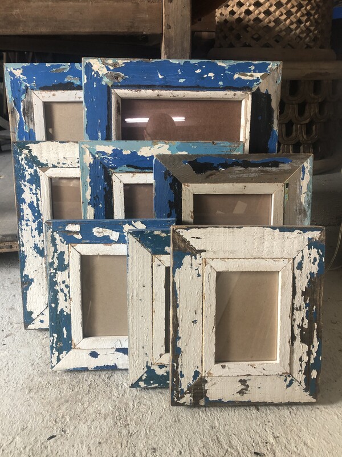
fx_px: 369
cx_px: 171
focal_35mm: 28
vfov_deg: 63.4
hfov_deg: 49.7
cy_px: 228
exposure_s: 1/33
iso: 40
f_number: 1.8
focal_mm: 3.99
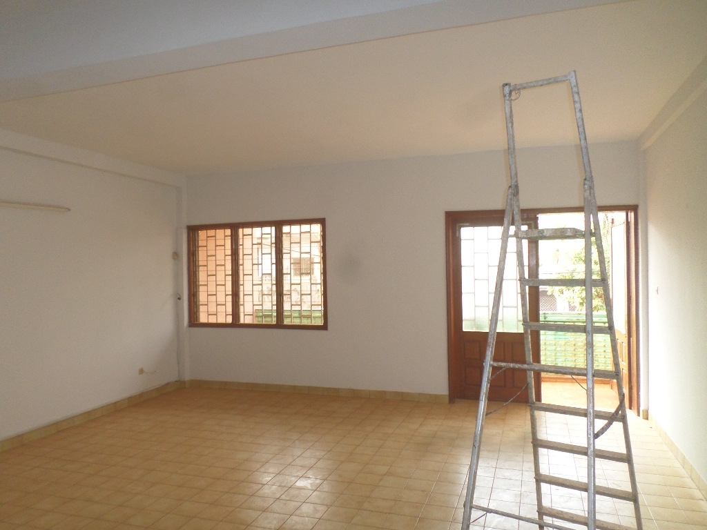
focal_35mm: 25
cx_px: 354
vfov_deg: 54.9
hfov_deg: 69.4
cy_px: 265
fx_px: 511
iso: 120
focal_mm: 4.5
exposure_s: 1/30
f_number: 2.5
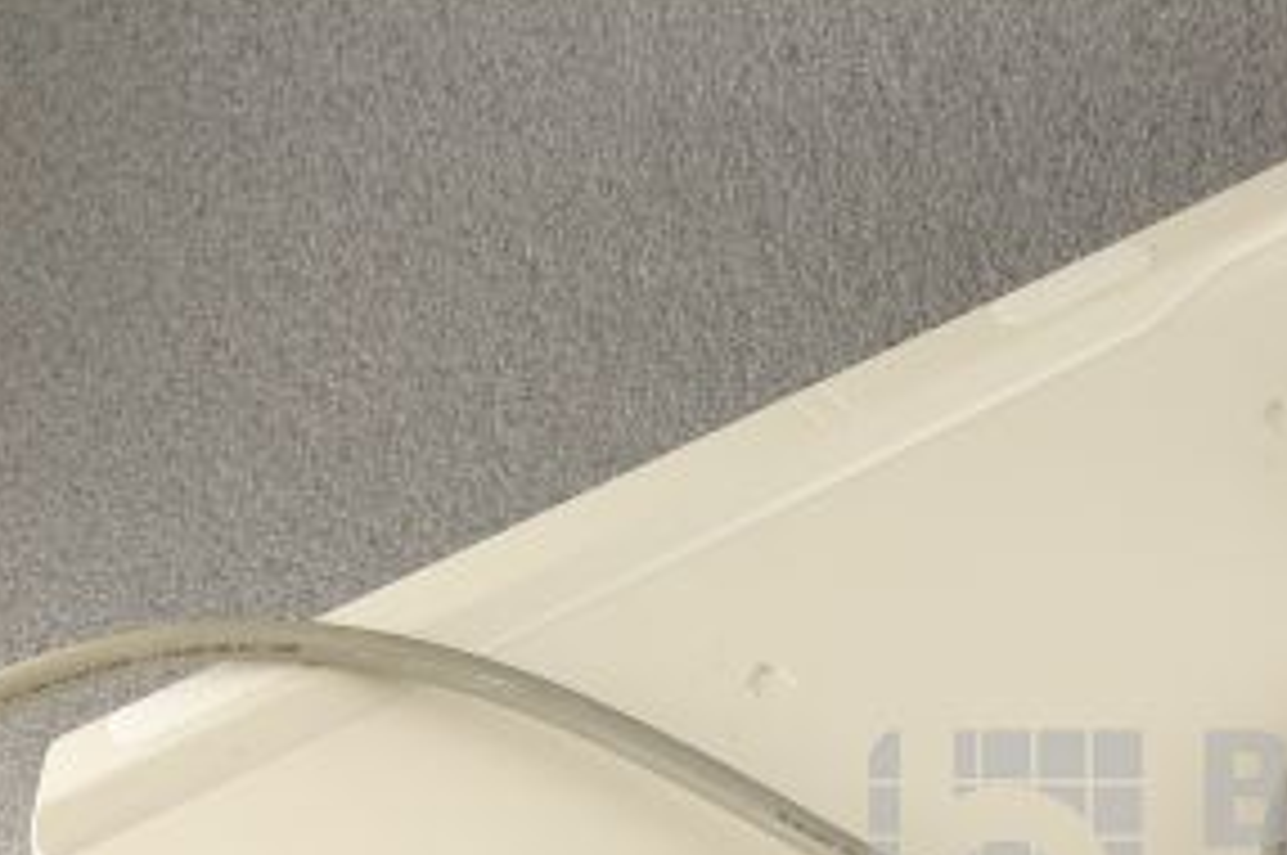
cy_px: 839
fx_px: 3749
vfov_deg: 12.9
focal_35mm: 105
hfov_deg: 18.9
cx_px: 1318
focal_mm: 50
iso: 1600
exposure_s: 1/125
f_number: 11
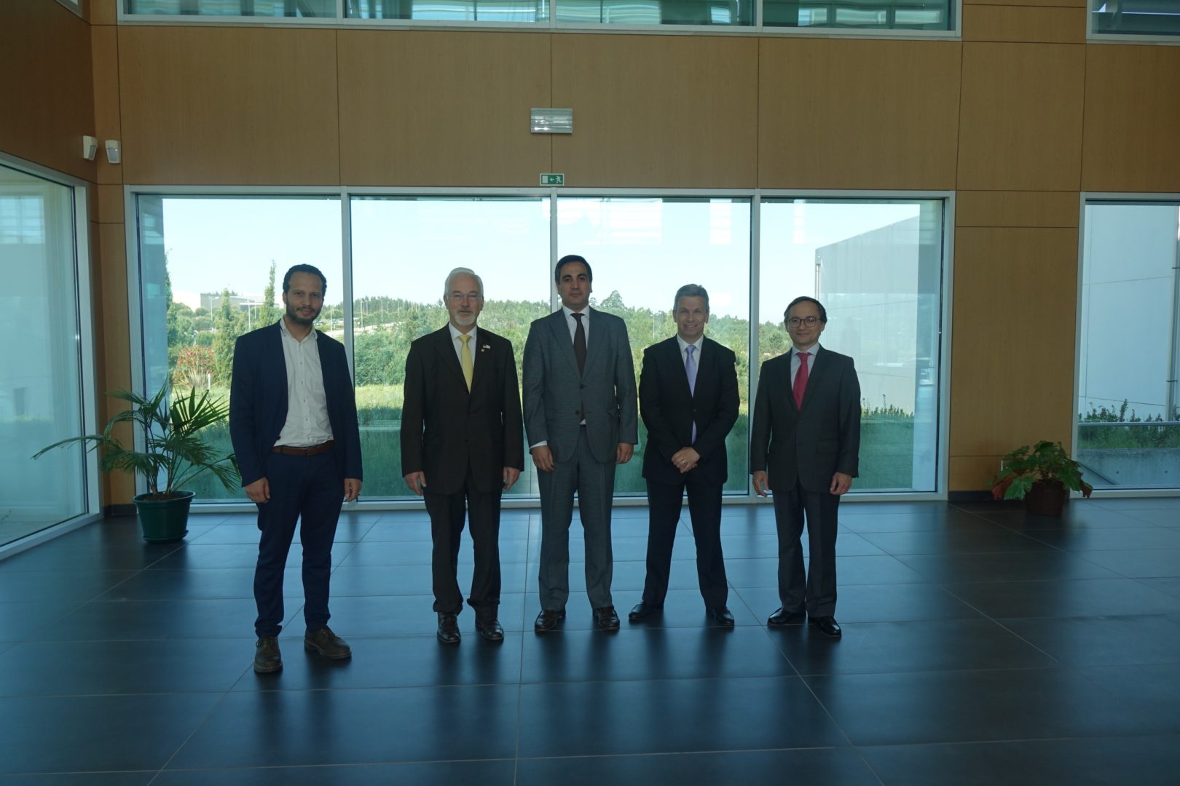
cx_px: 590
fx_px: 787
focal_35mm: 24
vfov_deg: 53.1
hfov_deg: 73.7
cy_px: 393
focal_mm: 8.8
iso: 125
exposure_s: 1/200
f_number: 3.5
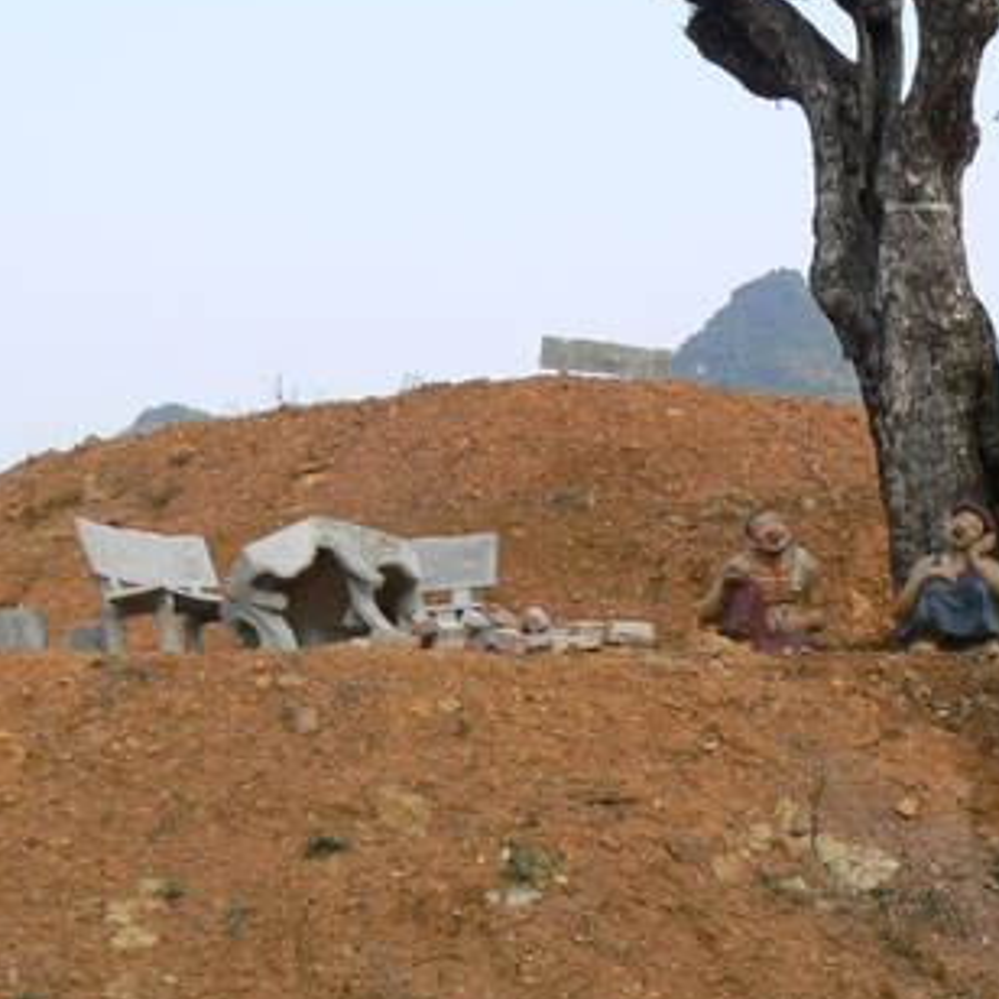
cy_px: 632
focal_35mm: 62
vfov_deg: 27.6
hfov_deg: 26.9
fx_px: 2024
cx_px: 866
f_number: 5.6
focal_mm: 6
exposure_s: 1/125
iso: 80
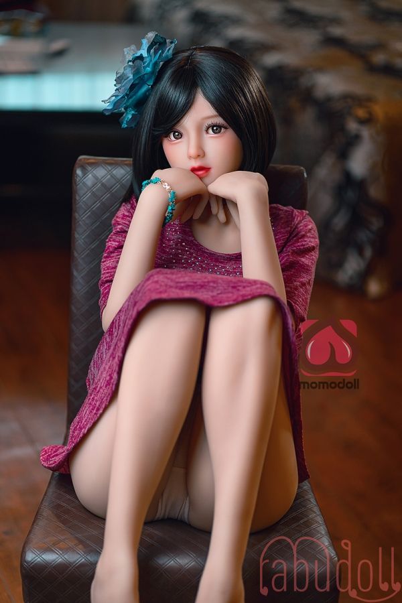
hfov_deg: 16.1
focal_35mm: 85
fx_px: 1424
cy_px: 302
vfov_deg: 23.9
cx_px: 201
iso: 100
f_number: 1.8
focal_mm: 85
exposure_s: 1/250
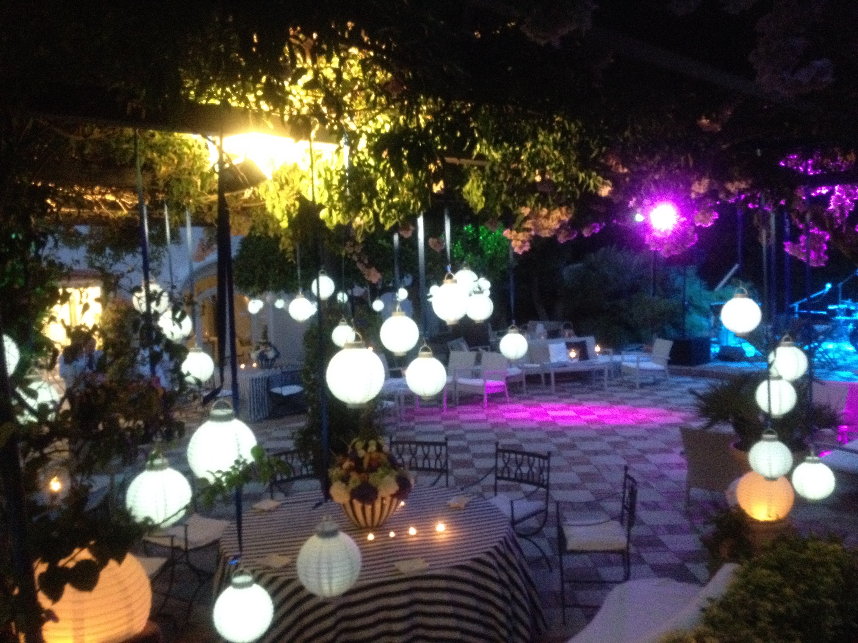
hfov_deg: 52.6
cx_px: 429
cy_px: 322
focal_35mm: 35
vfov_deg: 40.7
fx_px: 868
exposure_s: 1/15
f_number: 2.4
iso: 640
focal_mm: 4.28
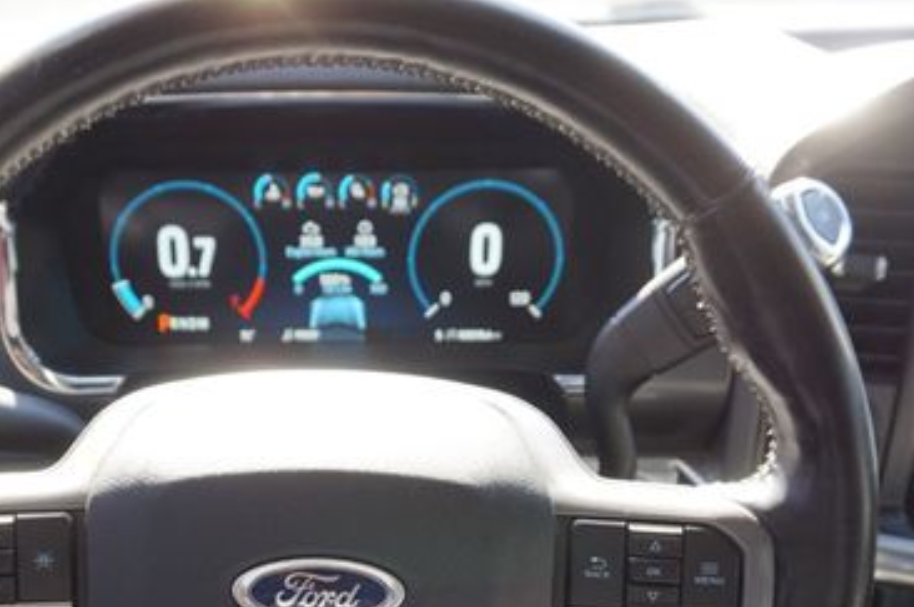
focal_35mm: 42
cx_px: 357
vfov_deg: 30.8
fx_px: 1065
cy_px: 510
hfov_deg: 46.1
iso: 160
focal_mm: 16
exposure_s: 1/60
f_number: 4
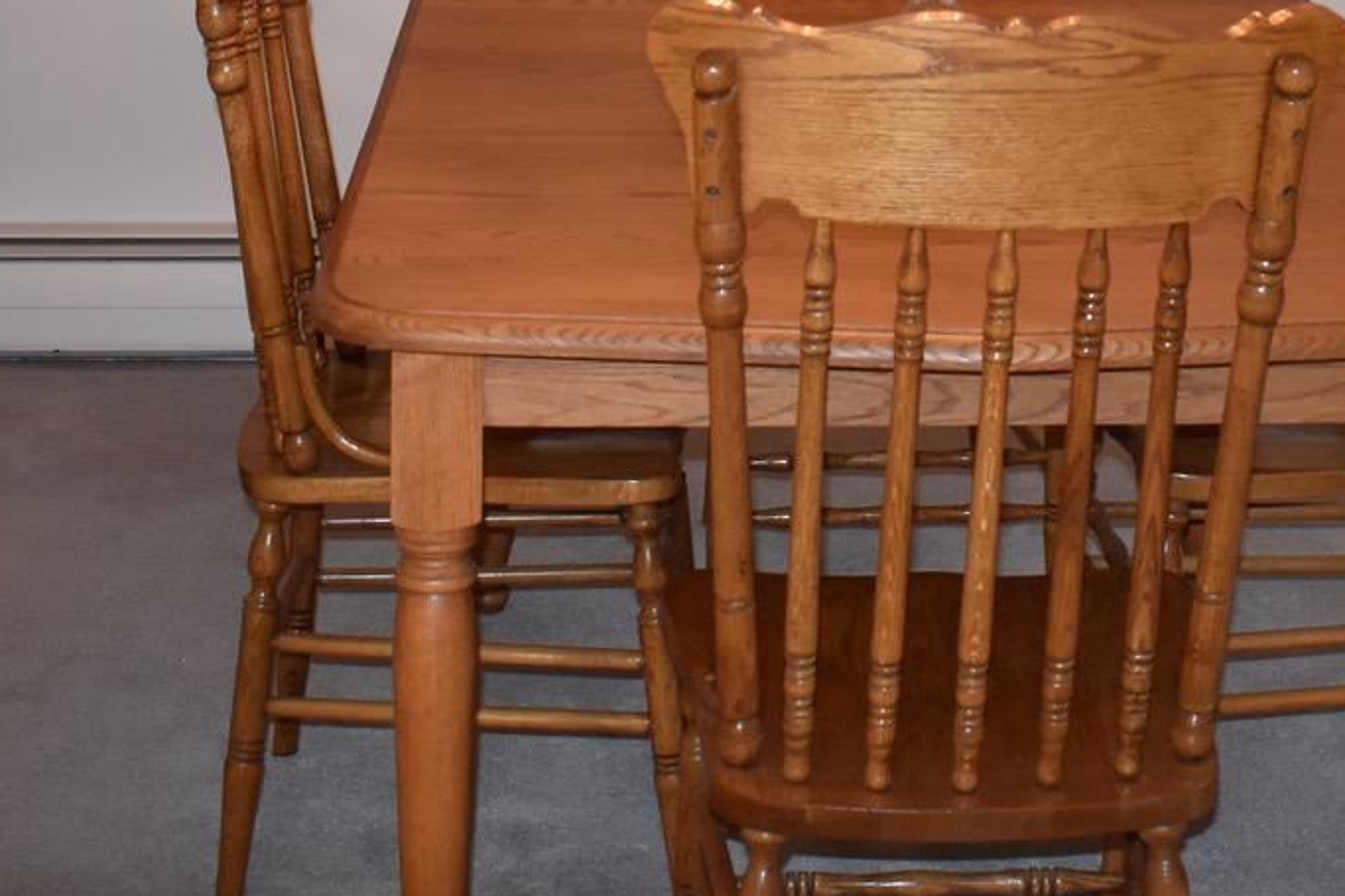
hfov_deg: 24.6
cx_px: 1115
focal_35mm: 81
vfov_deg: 16.1
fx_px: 3025
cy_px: -237
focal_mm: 18
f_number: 4
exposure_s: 1/60
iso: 640
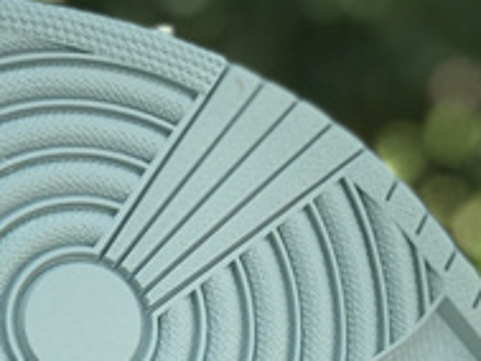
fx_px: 3101
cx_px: 97
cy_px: 555
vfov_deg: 6.6
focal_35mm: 223
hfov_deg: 8.9
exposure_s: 1/100
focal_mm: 6.6
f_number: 2.8
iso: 32
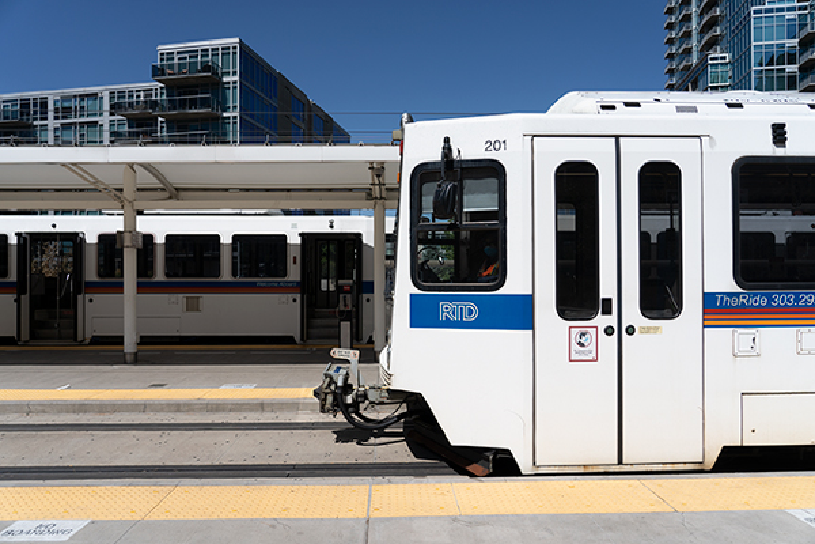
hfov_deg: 73.7
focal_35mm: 24
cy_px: 272
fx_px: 543
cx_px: 408
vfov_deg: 53.1
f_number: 4
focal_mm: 24
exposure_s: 1/1600
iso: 100
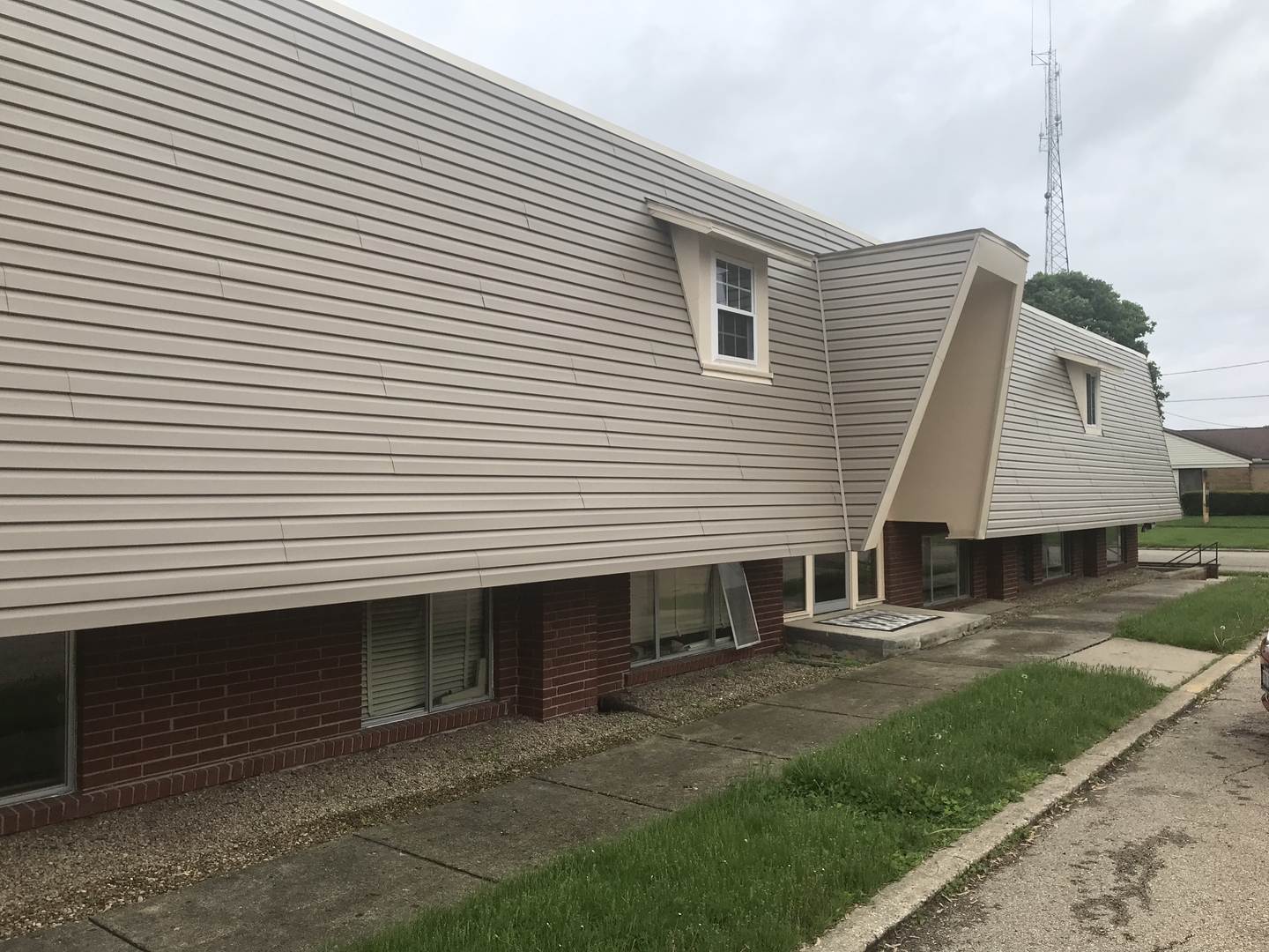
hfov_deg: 63.4
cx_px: 634
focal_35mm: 28
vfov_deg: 49.7
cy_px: 476
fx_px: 1026
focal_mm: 3.99
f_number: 1.8
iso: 20
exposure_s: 1/1018
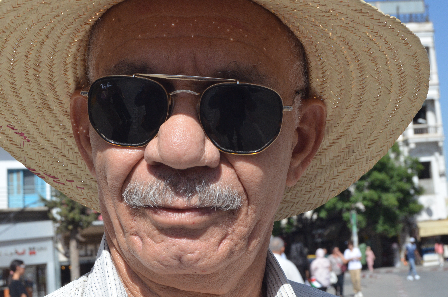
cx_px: 224
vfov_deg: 21.5
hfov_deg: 32.0
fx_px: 782
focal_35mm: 63
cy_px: 148
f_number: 14
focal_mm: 42
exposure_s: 1/800
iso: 1000
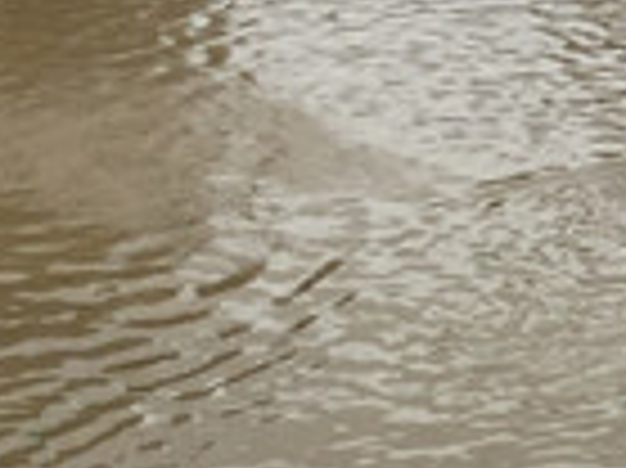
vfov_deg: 8.7
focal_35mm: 167
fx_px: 3017
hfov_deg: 10.8
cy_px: -225
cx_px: 1266
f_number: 2.2
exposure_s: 1/1980
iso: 32
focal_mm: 4.15
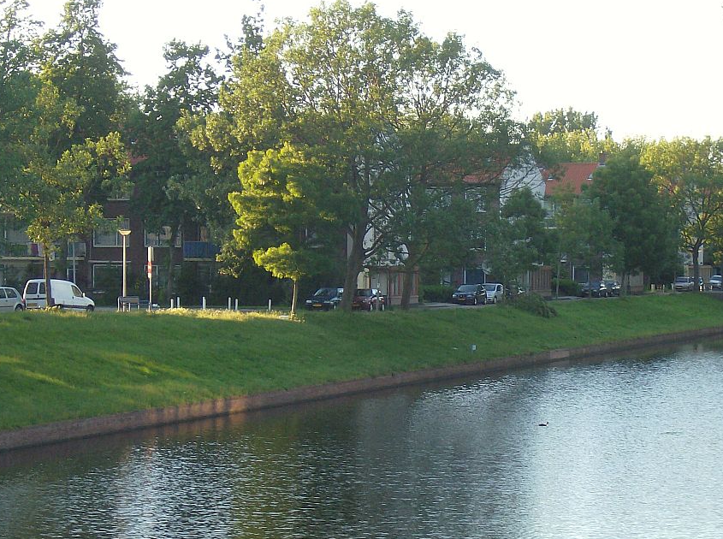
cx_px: 384
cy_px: 301
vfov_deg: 14.3
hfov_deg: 19.1
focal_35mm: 103
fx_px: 2147
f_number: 4.2
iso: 126
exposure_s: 1/109
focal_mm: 14.1
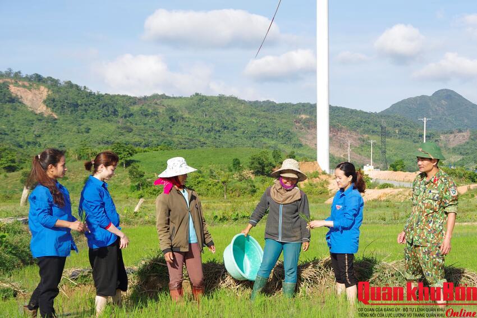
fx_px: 716
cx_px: 238
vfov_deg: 25.1
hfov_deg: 36.9
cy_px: 159
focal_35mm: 54
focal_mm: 36
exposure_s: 1/250
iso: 100
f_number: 5.6
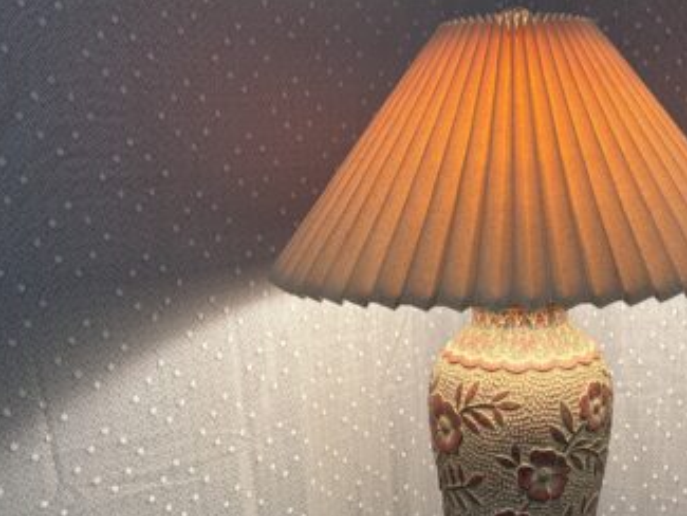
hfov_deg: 45.2
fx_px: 794
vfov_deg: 35.5
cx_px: 516
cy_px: 354
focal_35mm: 40
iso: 125
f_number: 1.6
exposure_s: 1/120
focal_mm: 5.96
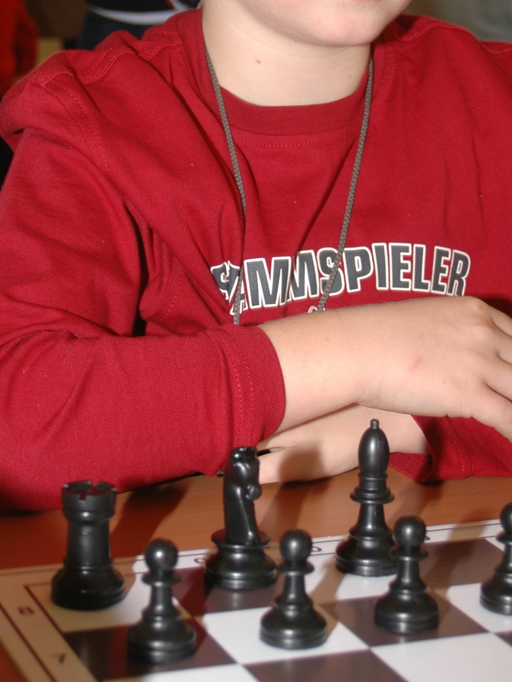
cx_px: 297
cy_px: 188
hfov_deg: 14.6
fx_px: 1992
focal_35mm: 101
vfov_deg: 19.3
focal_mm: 40
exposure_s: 1/60
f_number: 5.3
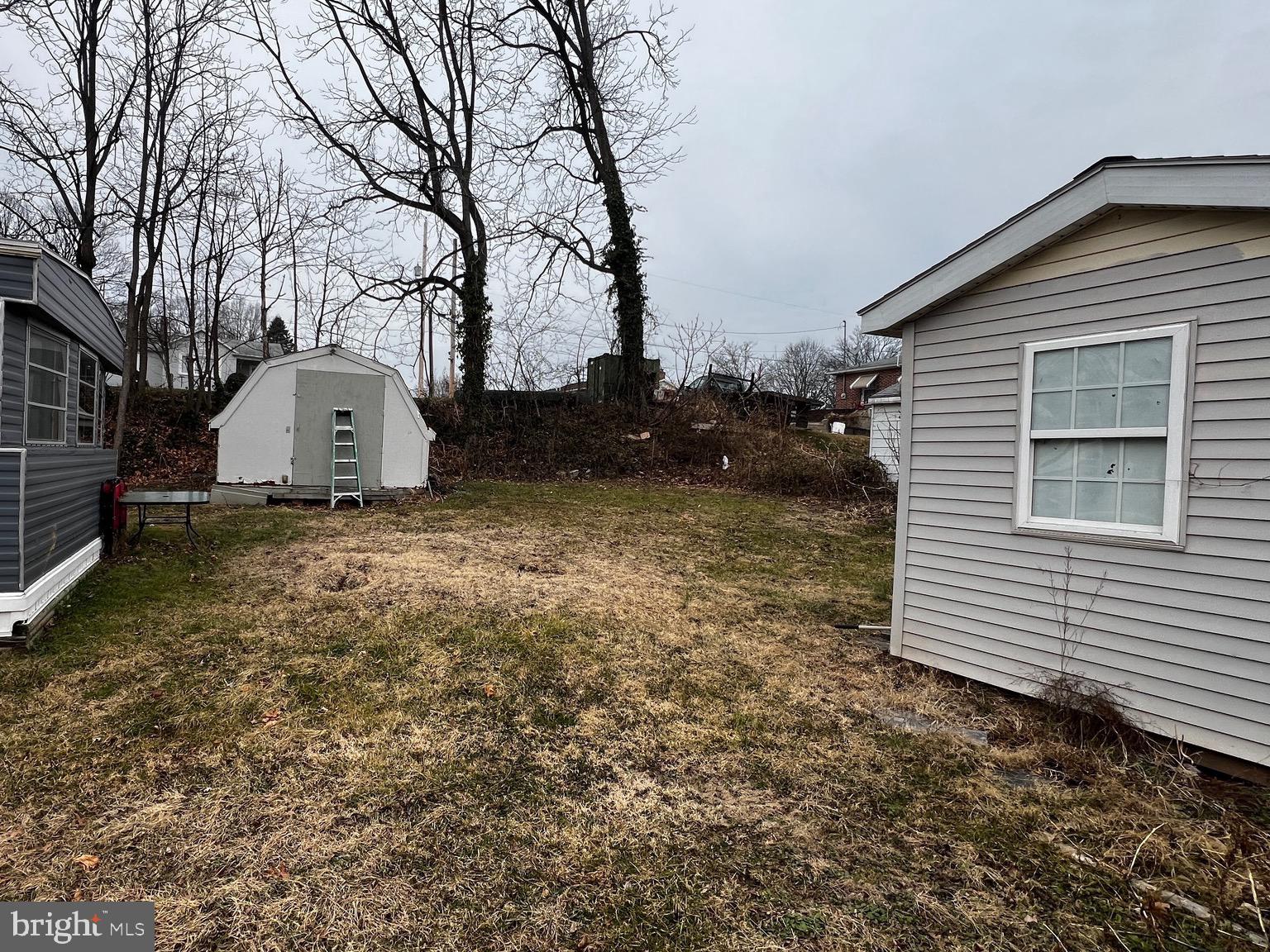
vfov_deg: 89.9
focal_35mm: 13
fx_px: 477
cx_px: 635
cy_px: 476
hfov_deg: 106.2
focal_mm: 1.57
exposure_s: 1/483
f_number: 1.8
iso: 32
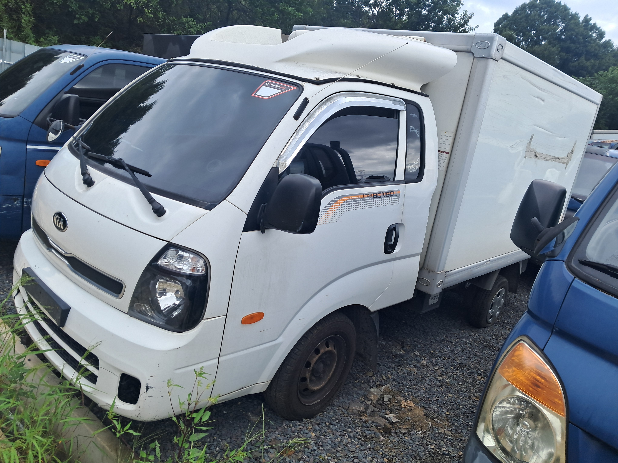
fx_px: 482
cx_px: 309
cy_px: 232
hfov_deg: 65.3
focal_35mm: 27
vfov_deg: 51.4
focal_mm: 4
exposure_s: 1/384
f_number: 1.8
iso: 50
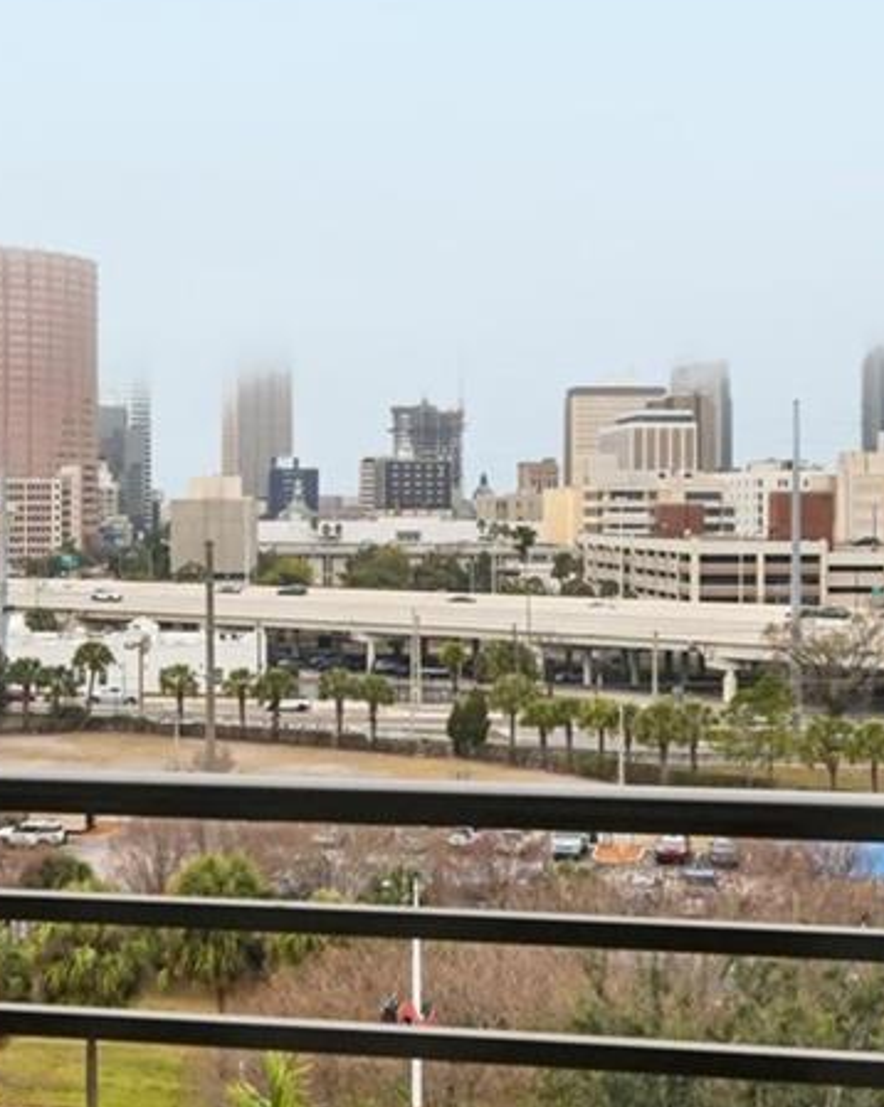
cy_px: 608
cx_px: 279
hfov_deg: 26.5
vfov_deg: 33.0
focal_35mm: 57
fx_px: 1865
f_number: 8
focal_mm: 17
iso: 400
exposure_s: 1/1250
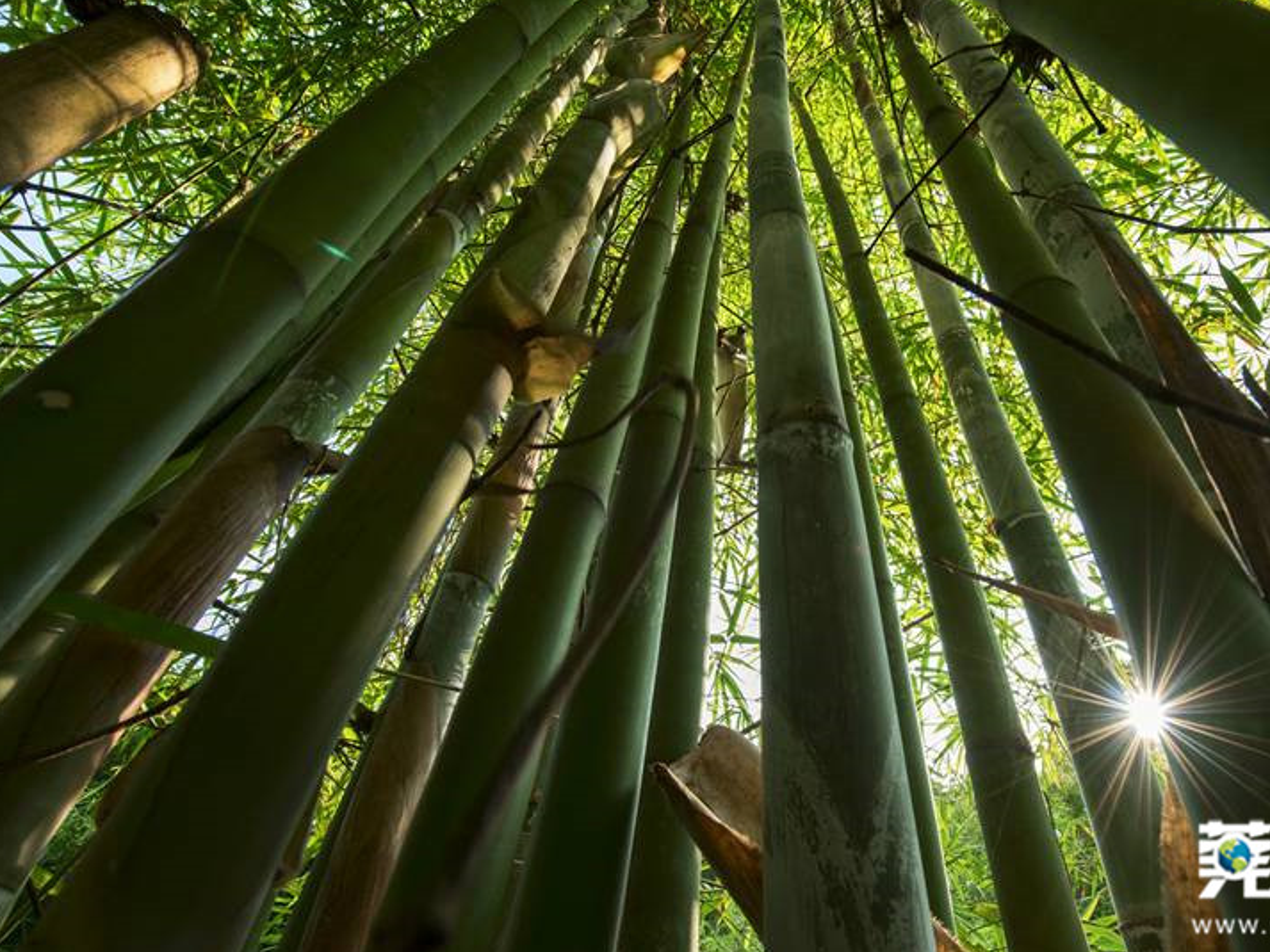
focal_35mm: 17
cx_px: 734
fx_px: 624
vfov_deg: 74.7
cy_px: 483
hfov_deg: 90.3
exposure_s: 1/125
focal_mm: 14
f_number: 13
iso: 1400
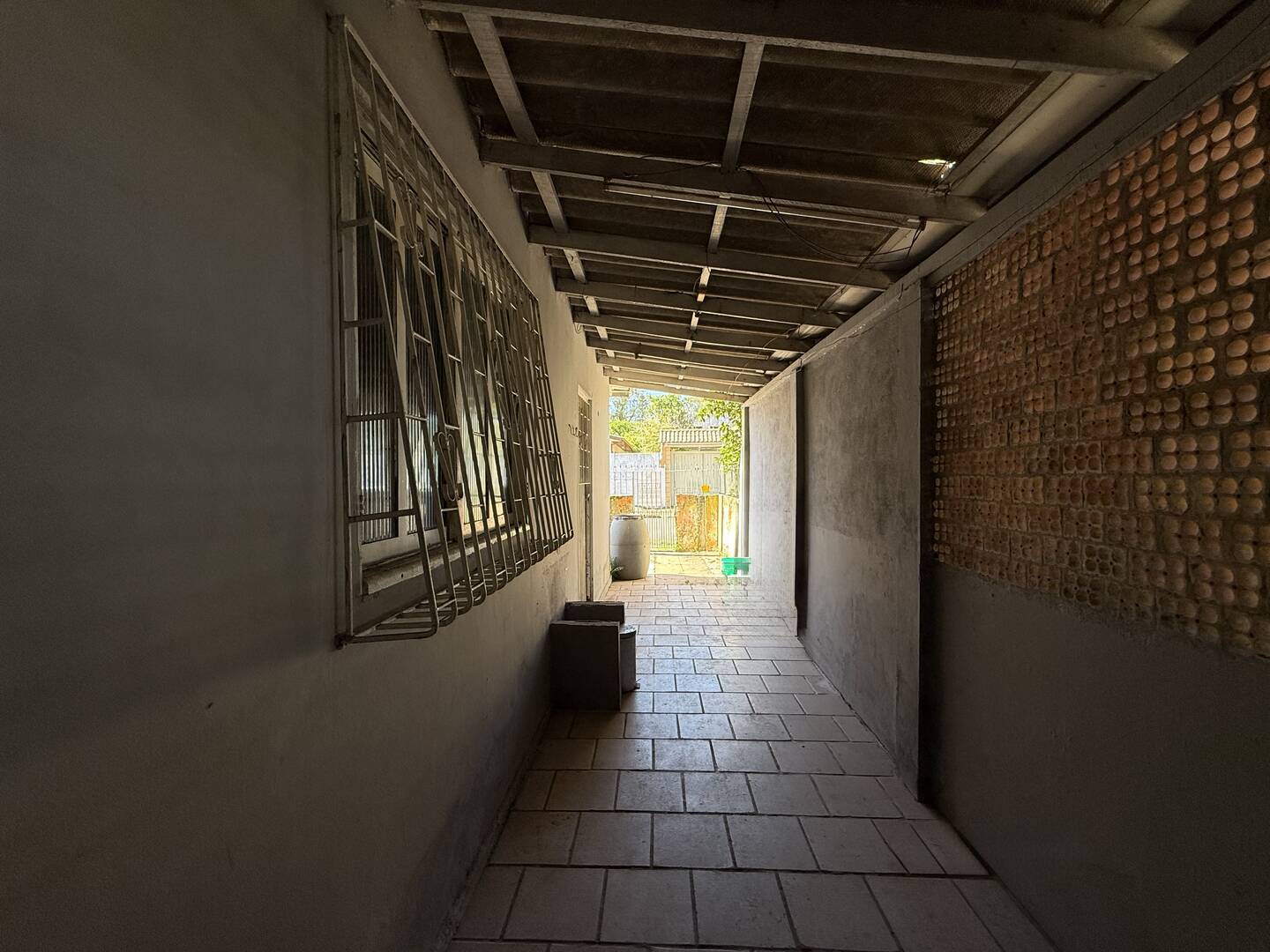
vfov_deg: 85.7
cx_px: 635
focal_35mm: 14
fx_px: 514
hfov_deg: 102.1
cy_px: 476
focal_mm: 2.22
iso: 64
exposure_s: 1/123
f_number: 2.2
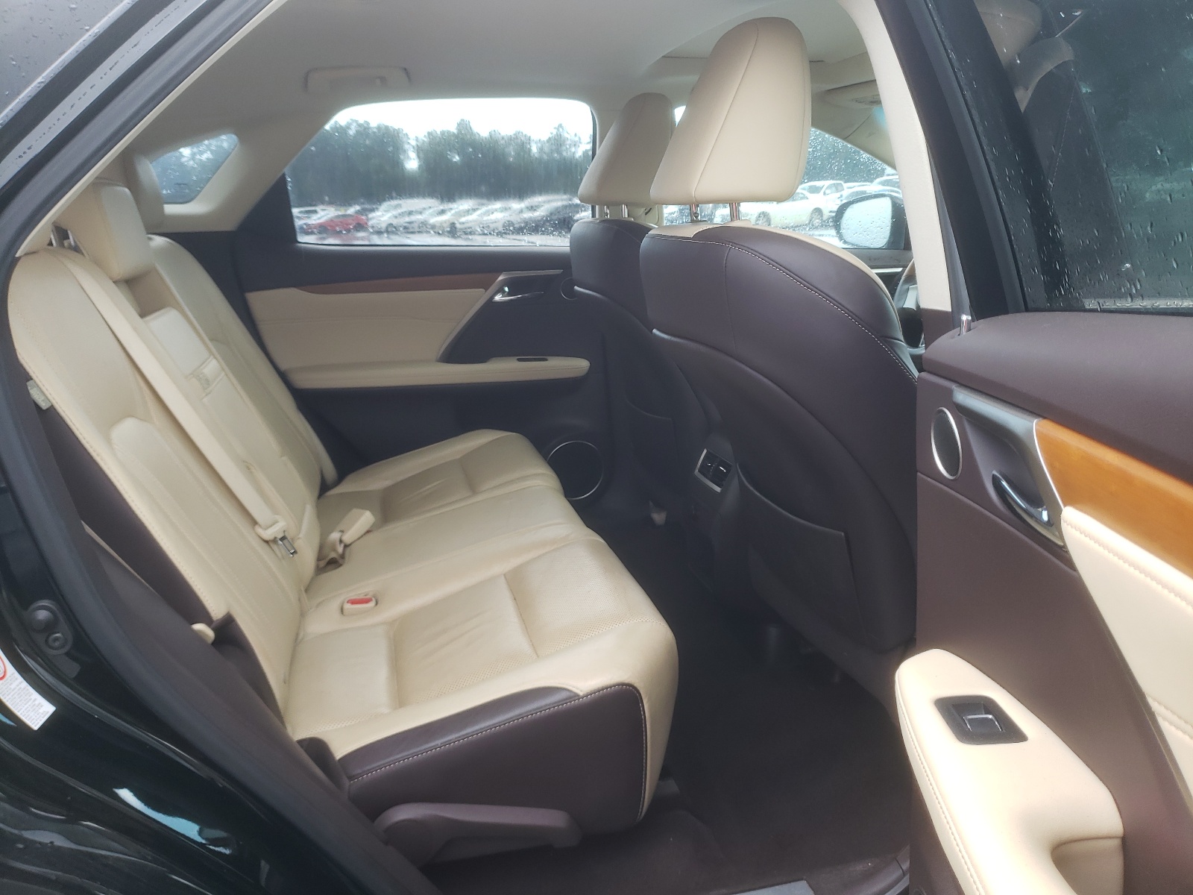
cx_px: 596
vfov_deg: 53.1
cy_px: 448
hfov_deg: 67.3
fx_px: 896
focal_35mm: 26
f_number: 1.5
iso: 59
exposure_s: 1/100
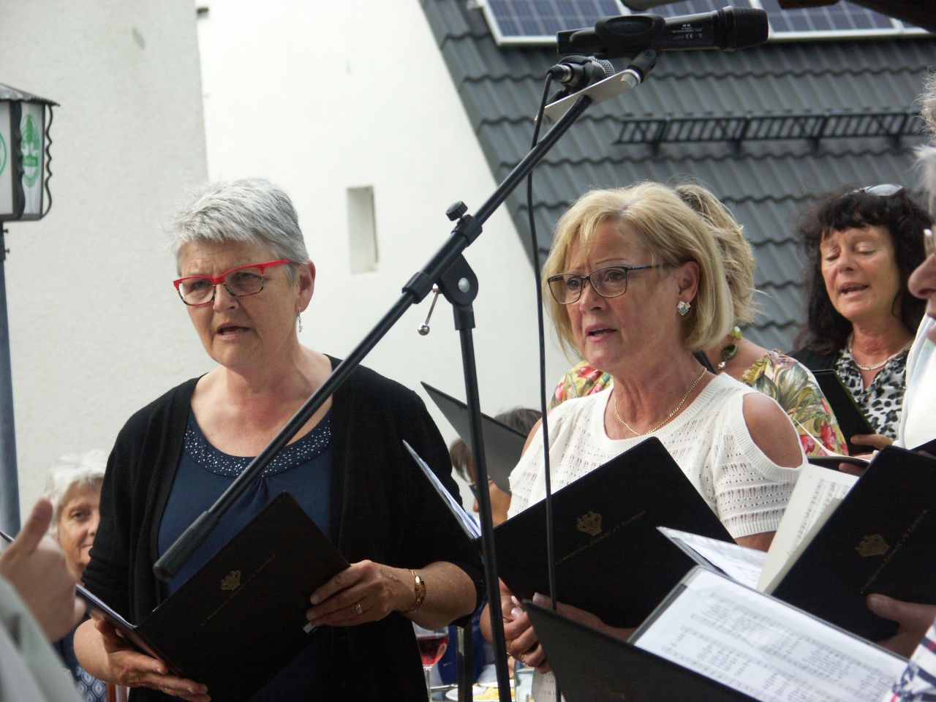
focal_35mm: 139
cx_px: 468
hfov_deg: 14.2
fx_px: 3758
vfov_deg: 10.7
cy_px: 351
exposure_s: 1/250
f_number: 3.5
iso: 200
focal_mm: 35.57
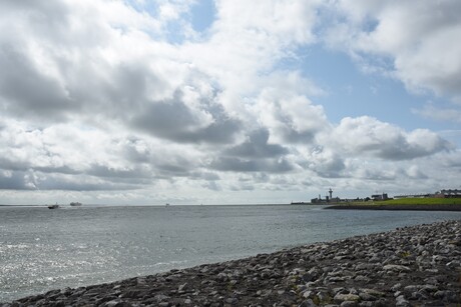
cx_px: 230
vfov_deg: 41.1
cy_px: 154
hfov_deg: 58.7
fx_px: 410
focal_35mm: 32
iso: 100
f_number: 16
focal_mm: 32
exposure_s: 1/200
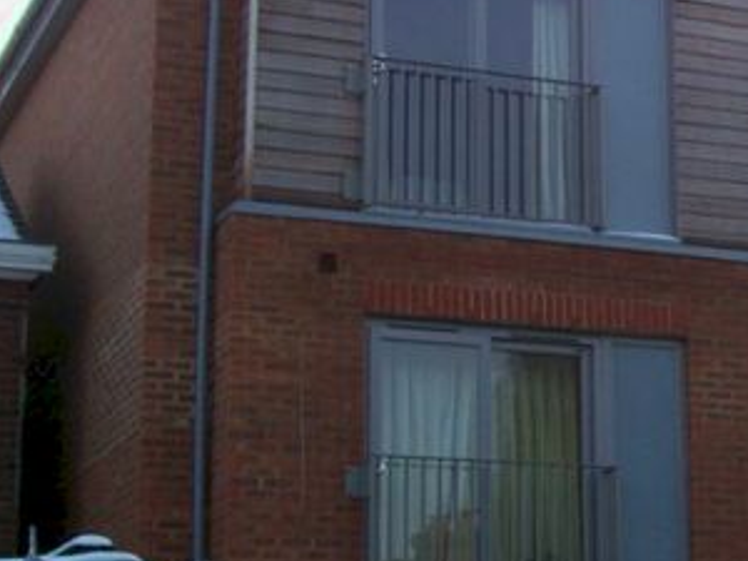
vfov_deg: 15.1
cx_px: 845
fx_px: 2118
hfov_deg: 19.1
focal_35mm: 98
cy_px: 276
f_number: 2.9
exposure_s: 1/615
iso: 80
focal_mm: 7
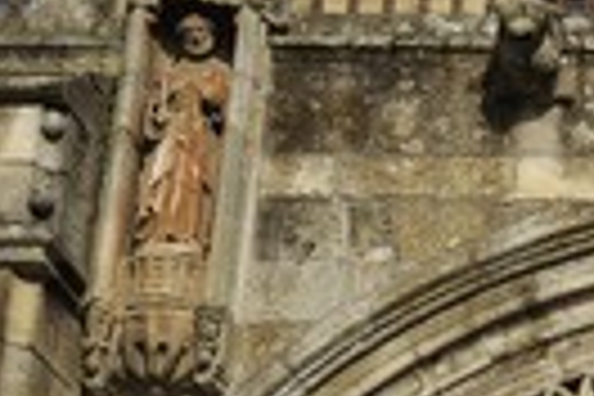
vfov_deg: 8.3
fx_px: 2722
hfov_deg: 12.1
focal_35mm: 165
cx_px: 783
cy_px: 212
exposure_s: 1/160
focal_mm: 52
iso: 200
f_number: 14
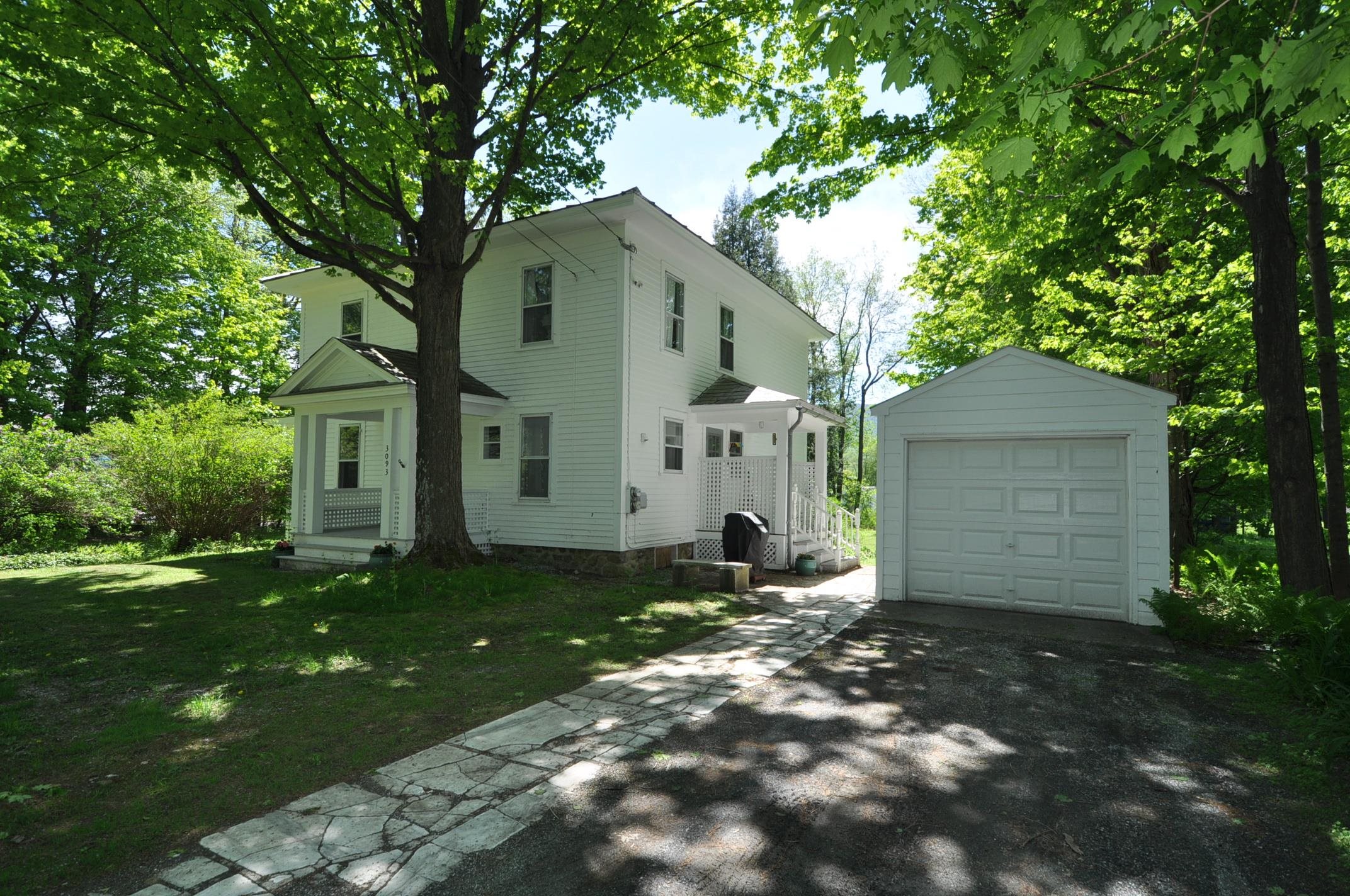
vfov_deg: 67.2
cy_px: 448
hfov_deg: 90.1
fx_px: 674
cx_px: 675
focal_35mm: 18
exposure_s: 1/200
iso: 200
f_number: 7.1
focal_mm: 12
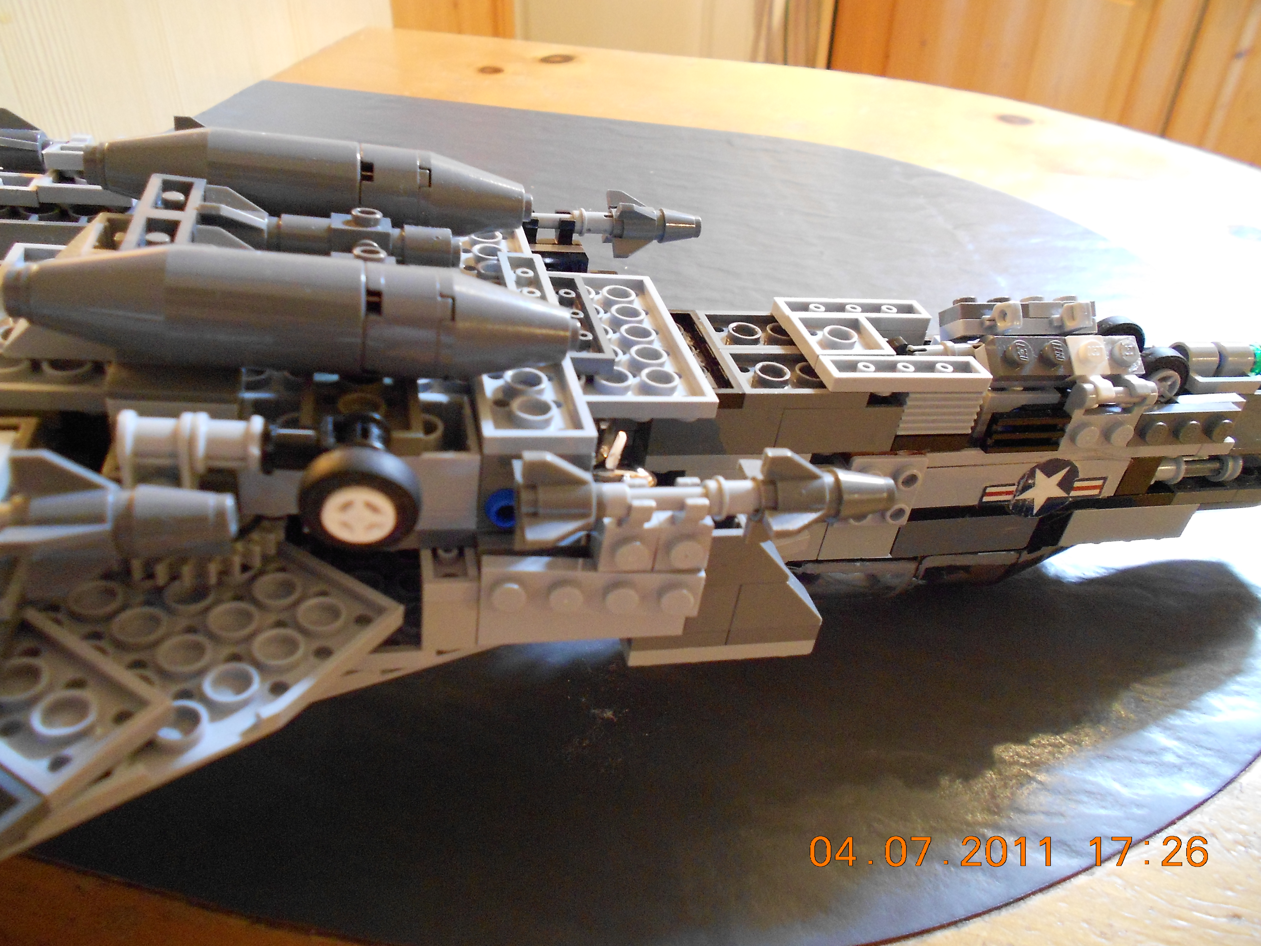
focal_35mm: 26
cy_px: 473
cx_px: 630
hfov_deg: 67.3
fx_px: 947
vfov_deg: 53.1
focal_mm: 4.6
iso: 400
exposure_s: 1/3
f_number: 3.2
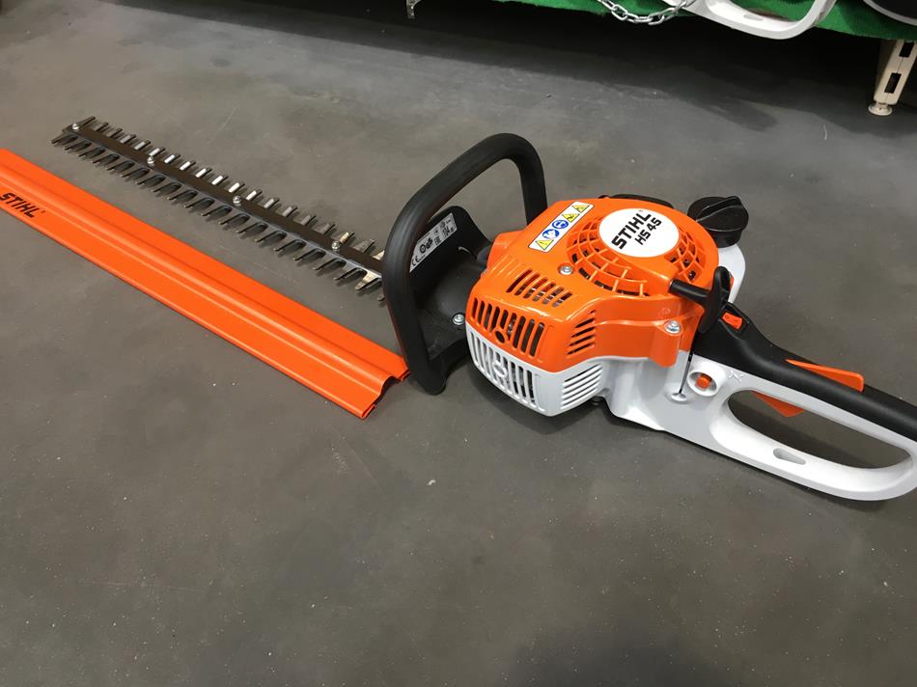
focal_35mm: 29
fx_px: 768
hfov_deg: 61.7
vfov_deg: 48.2
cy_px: 344
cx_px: 458
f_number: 2.2
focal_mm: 4.15
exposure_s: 1/33
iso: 100
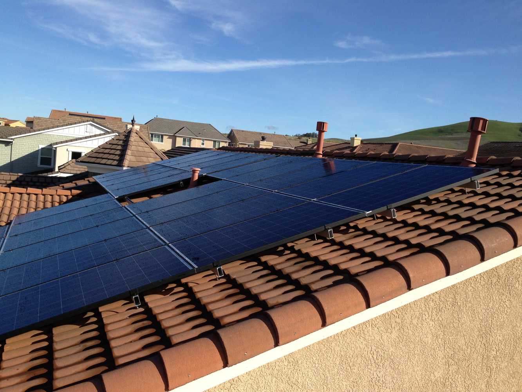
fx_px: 498
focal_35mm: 33
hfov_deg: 55.3
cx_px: 261
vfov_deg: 43.0
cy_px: 196
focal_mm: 4.12
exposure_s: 1/1274
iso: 50
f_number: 2.4
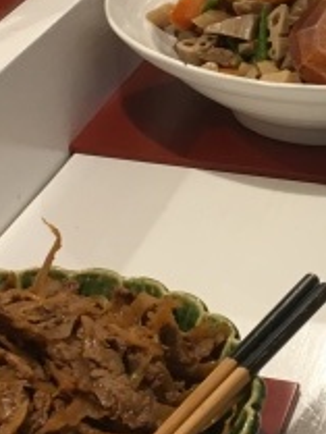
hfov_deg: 13.3
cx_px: 253
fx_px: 1392
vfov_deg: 17.5
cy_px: 71
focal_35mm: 111
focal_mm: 4.15
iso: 80
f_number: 2.2
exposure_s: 1/30
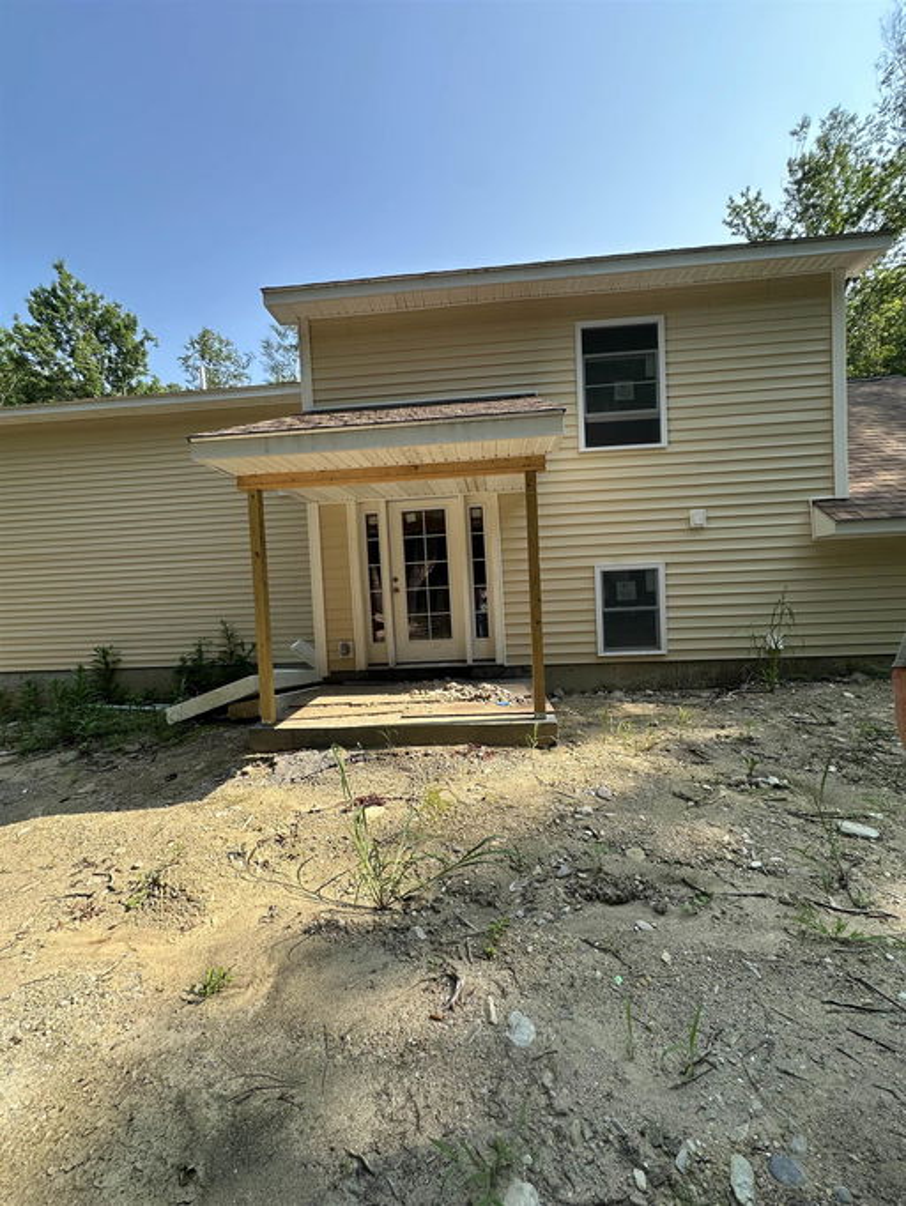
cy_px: 603
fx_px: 488
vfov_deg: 102.0
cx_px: 453
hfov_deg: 85.7
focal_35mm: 14
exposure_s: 1/493
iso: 40
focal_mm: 2.22
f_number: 2.2
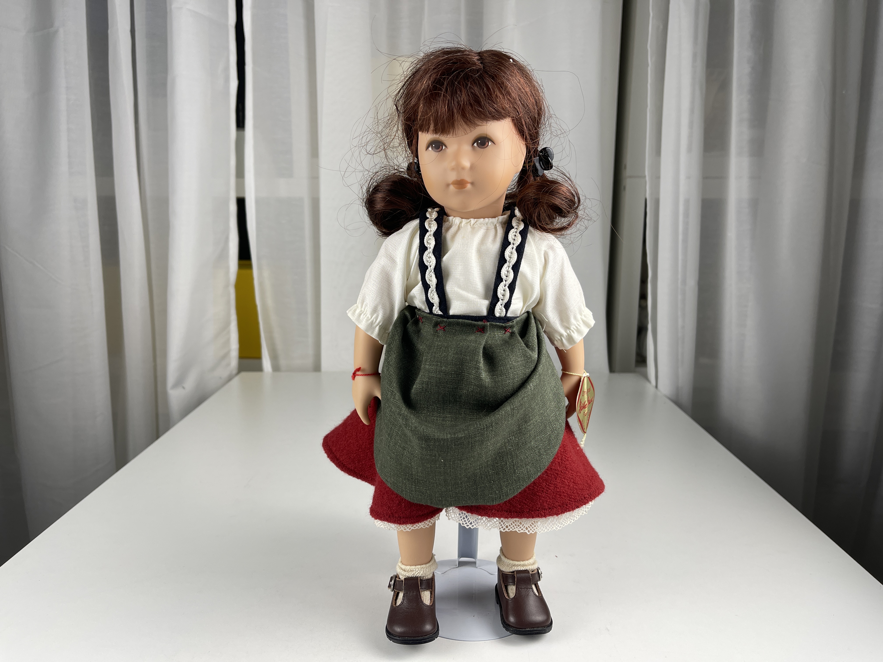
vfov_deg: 54.9
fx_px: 638
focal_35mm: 25
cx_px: 442
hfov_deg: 69.4
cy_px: 331
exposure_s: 1/120
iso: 32
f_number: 1.6
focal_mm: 5.1
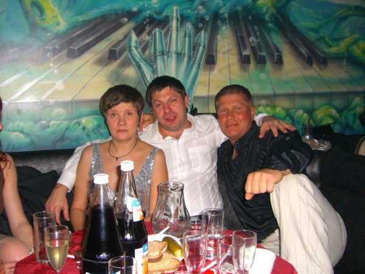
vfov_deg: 37.7
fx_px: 401
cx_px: 182
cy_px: 137
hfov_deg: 49.0
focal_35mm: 38
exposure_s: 1/60
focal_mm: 7.9
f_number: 2.8
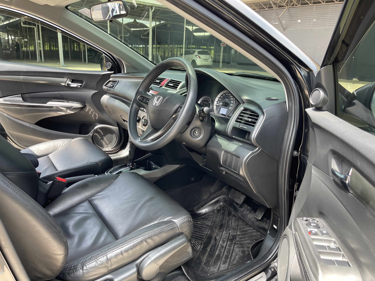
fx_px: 282
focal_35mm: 26
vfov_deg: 53.1
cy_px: 140
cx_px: 188
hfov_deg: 67.3
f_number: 1.6
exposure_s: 1/130
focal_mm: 5.1
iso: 32
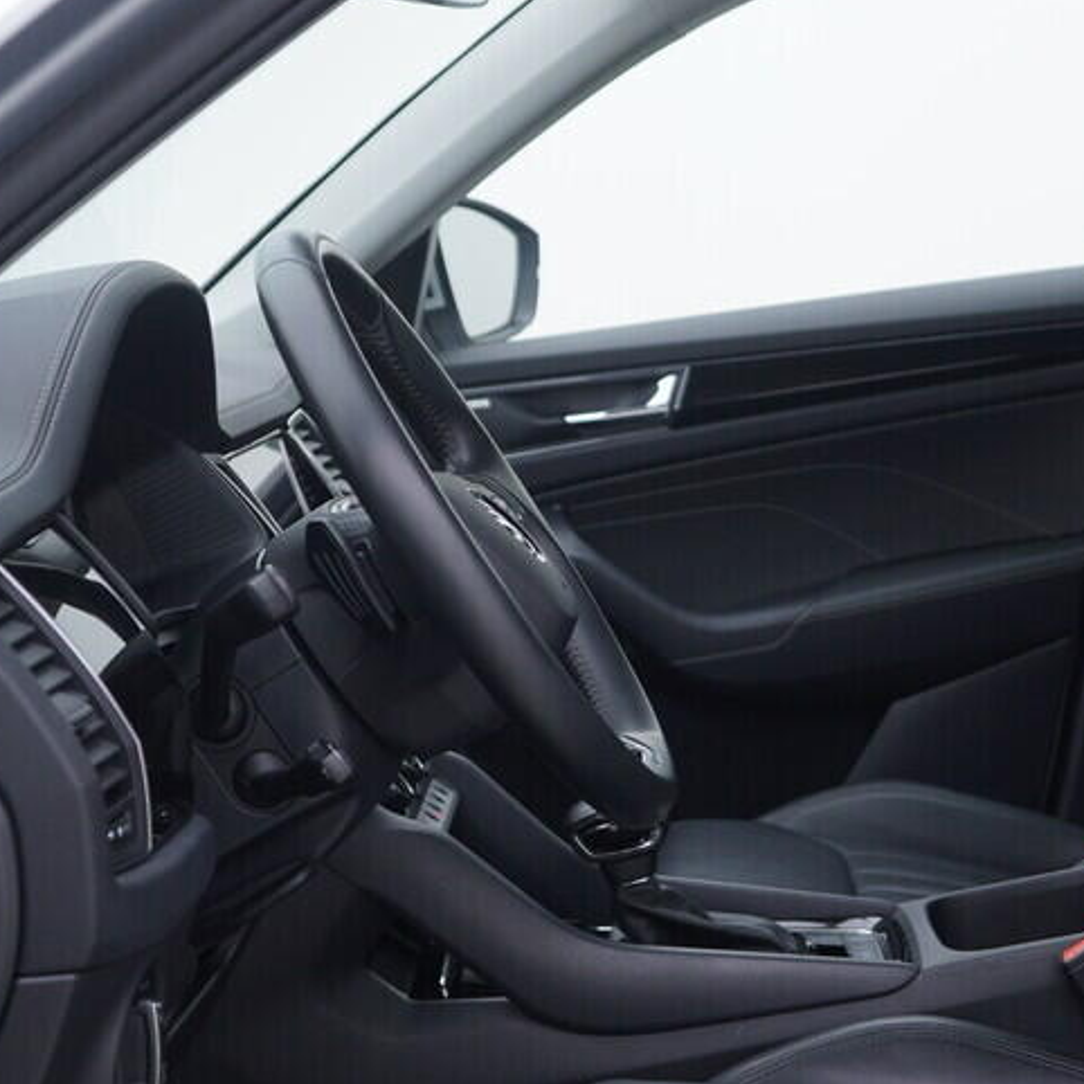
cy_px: 471
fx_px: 2303
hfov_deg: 26.3
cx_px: 722
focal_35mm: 65
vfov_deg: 26.5
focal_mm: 24
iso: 125
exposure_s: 1/50
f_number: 3.2
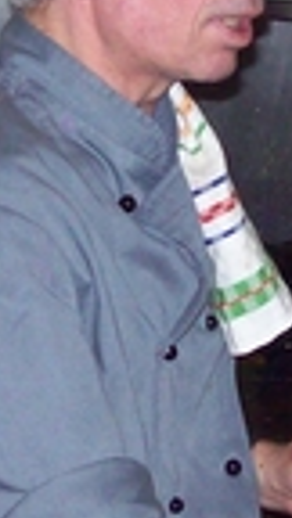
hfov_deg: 5.9
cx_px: 83
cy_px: 198
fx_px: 2808
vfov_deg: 10.6
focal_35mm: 204
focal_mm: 7.6
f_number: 3
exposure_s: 1/73.6
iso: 200
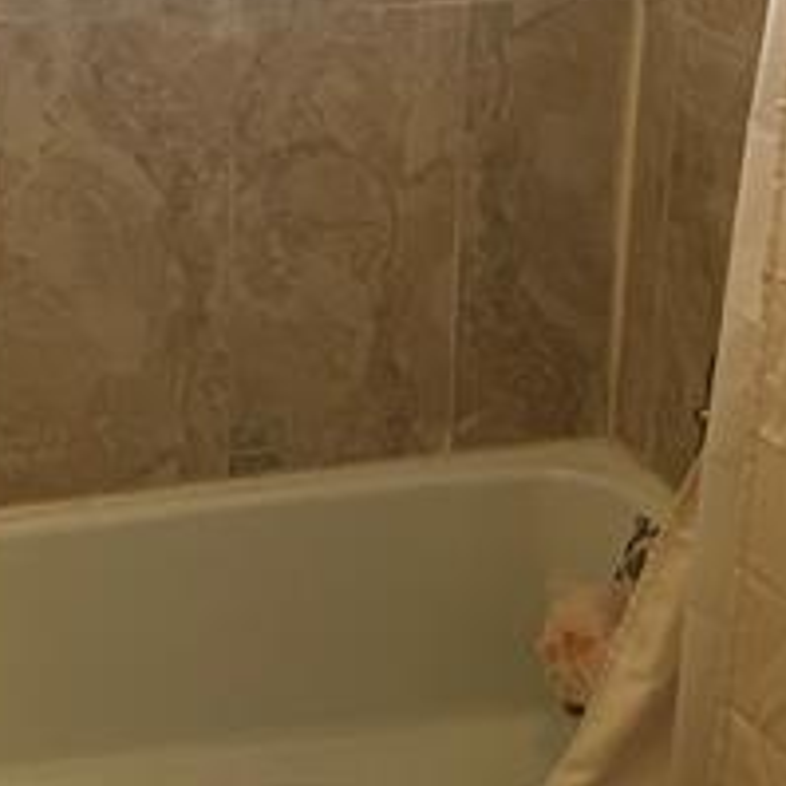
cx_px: 265
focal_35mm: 64
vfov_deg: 25.2
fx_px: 1644
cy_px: -47
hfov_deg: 26.7
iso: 80
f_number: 1.78
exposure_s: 1/422
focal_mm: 6.76
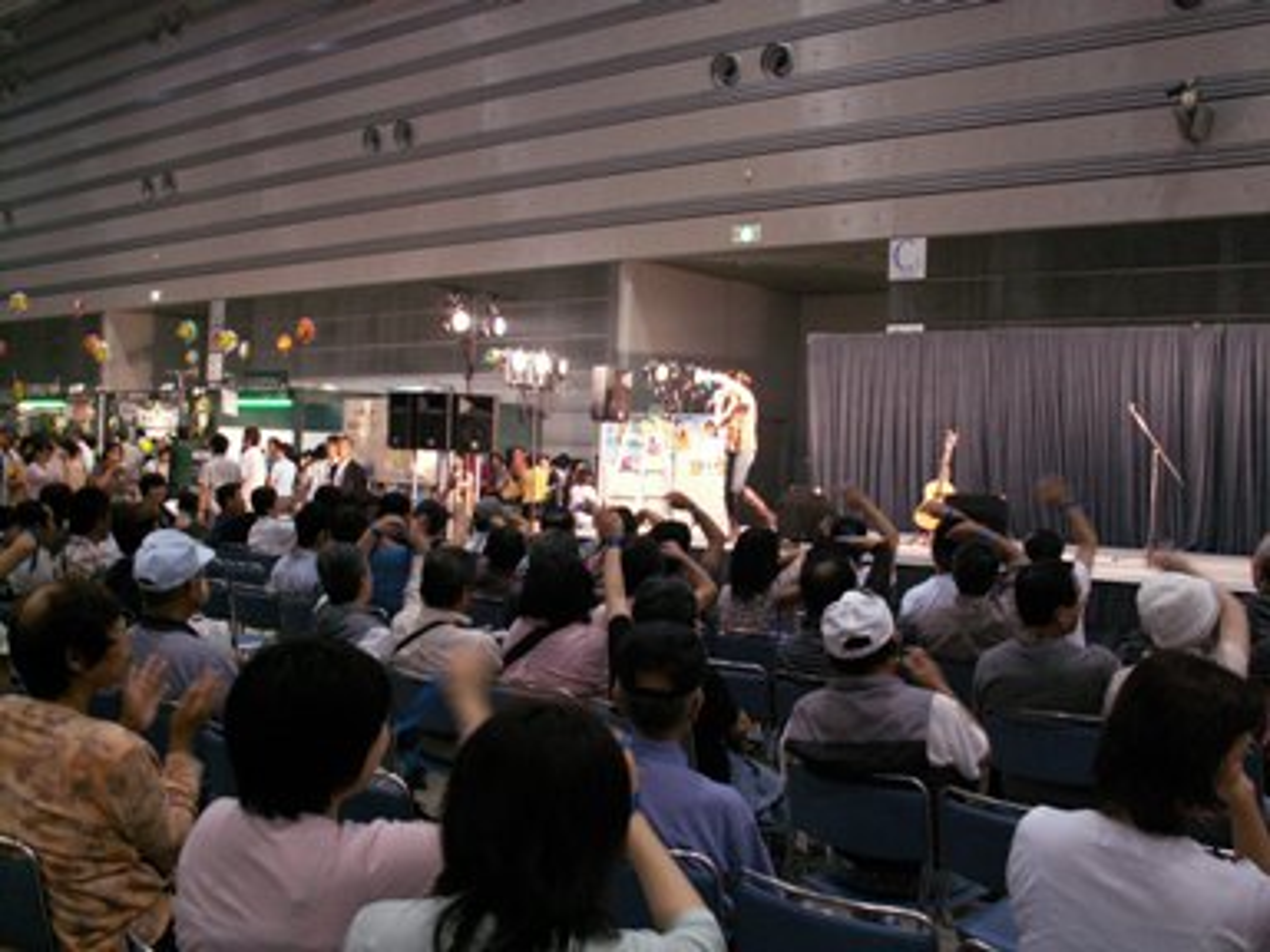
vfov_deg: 40.7
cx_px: 635
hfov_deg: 52.6
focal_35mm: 35
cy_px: 476
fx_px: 1284
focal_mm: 5.86
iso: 160
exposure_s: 1/20
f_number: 2.8
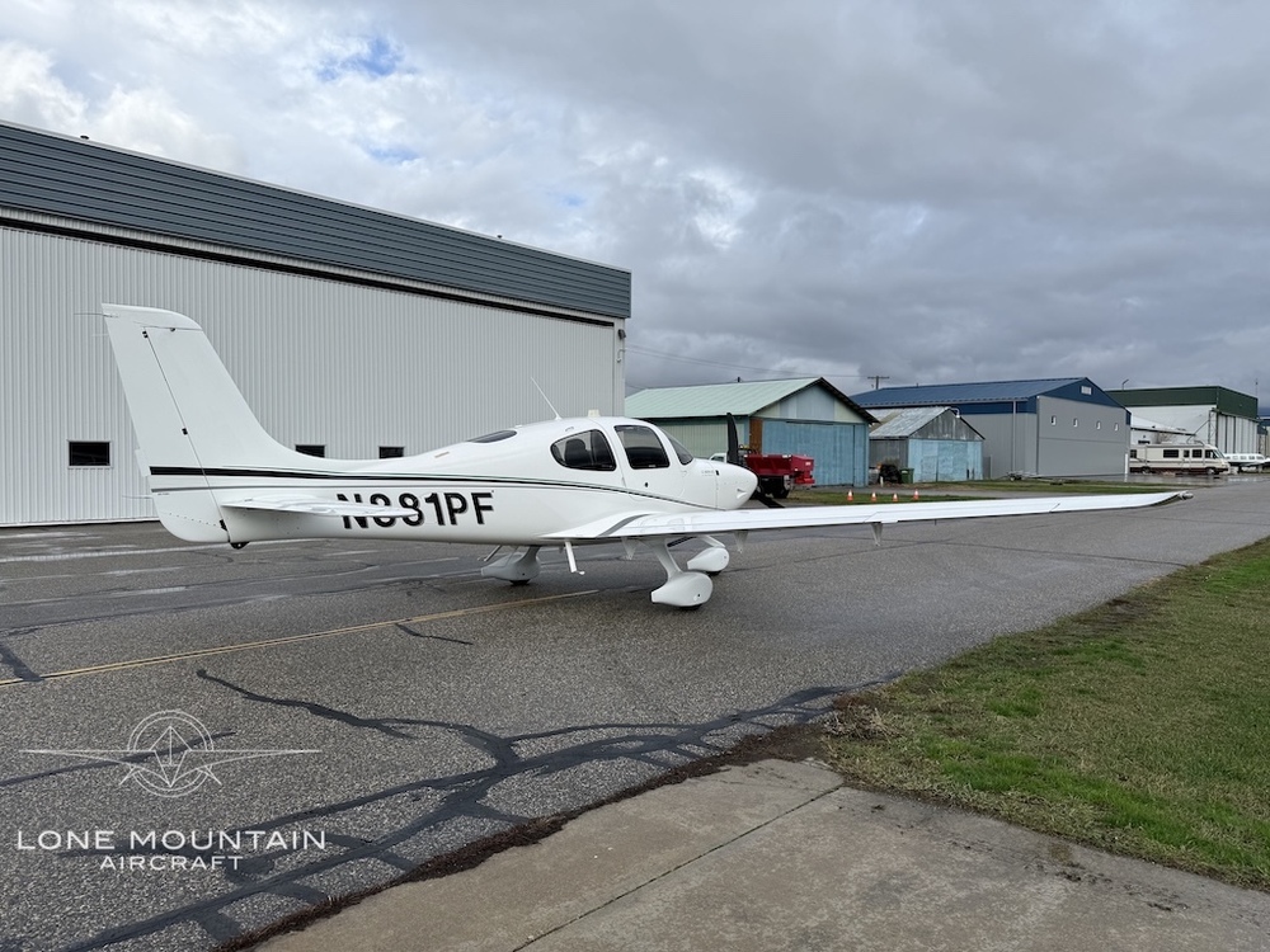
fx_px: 881
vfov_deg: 56.8
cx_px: 635
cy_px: 476
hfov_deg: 71.6
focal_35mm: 24
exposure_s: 1/3584
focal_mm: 6.76
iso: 80
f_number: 1.78
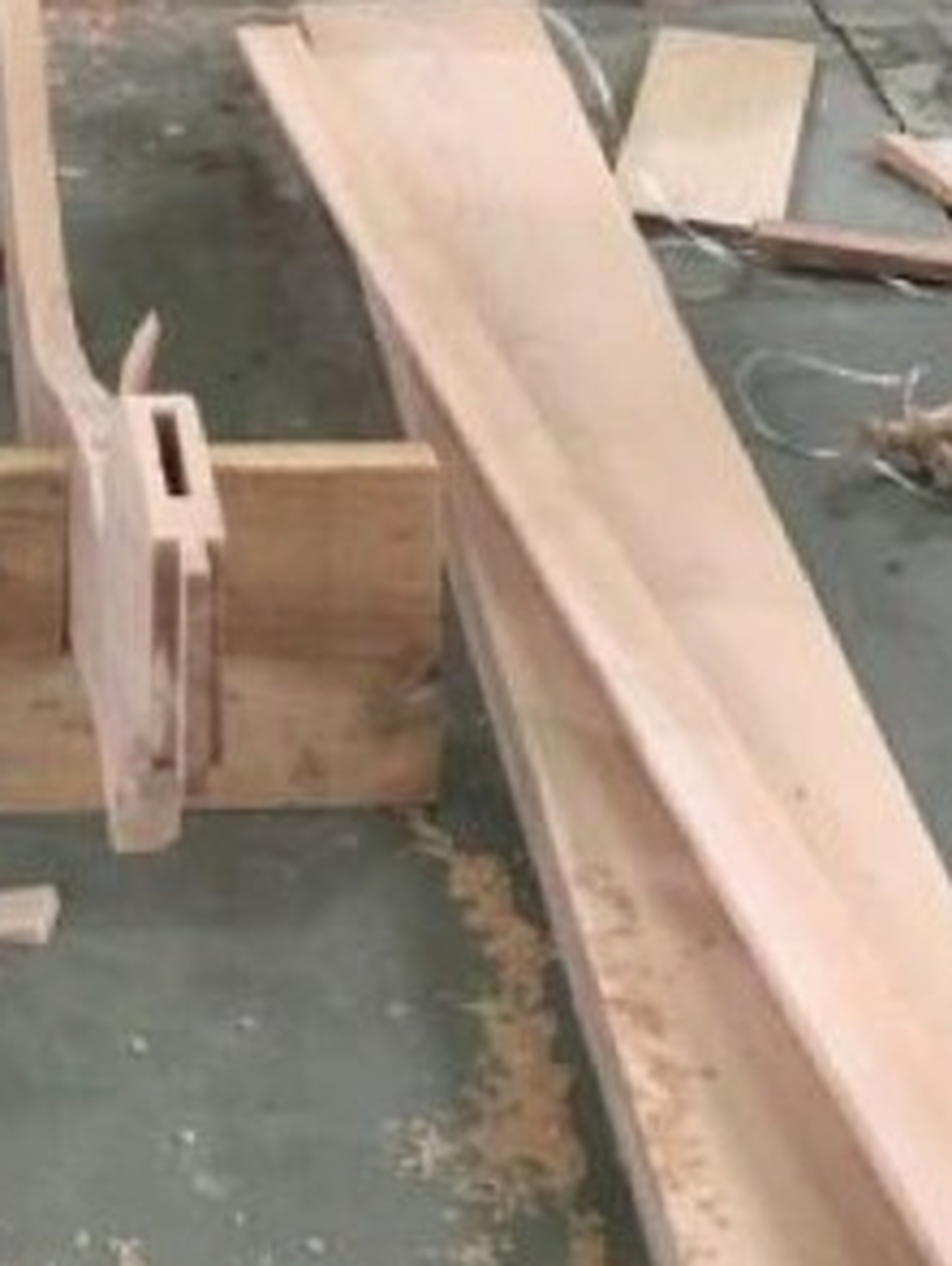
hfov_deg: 15.7
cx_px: -65
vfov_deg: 19.1
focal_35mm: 92
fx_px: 3369
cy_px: -543
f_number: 2.2
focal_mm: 4.15
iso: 64
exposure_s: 1/17
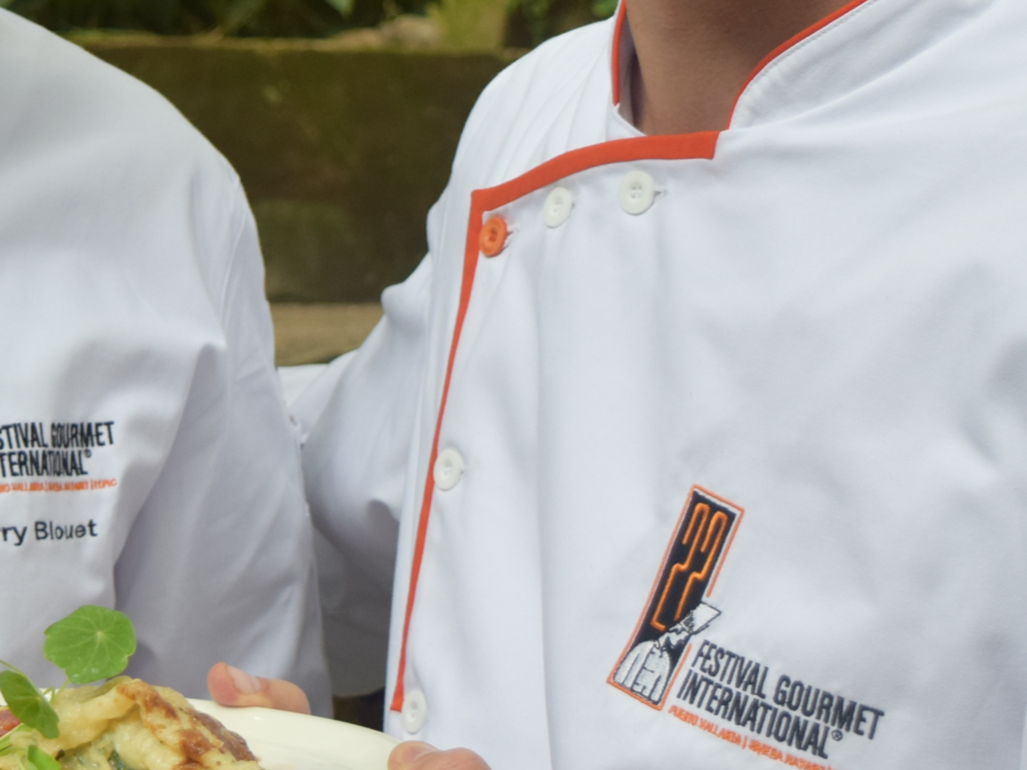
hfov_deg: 16.5
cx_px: 208
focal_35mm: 118
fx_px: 3509
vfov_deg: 12.4
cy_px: -7
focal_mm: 31
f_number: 4.5
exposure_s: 1/80
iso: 400
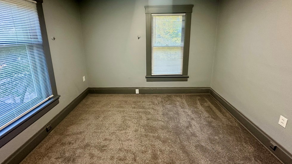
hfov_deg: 99.4
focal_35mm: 16
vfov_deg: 66.2
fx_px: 124
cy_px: 62
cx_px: 143
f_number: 2.2
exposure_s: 1/60
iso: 320
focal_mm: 2.22
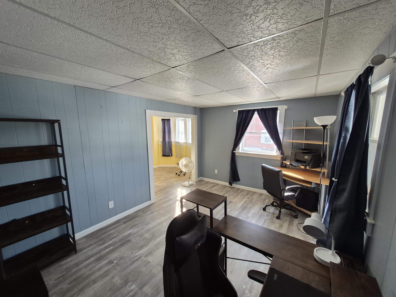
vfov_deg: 89.9
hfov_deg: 106.2
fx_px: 149
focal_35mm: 13
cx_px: 198
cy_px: 148
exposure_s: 1/60
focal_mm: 1.74
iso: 125
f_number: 2.2
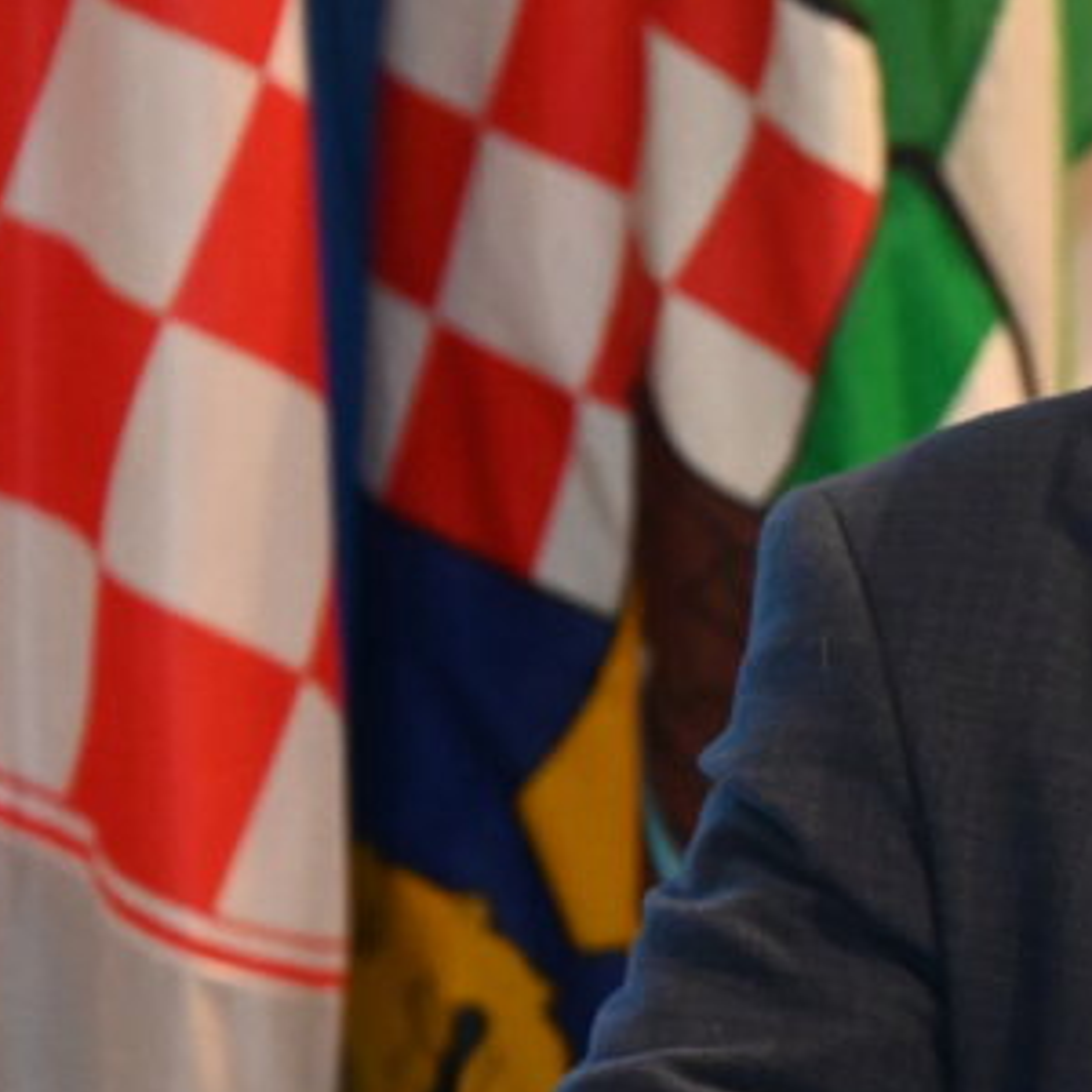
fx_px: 20665
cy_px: 537
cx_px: 1634
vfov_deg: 3.0
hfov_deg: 3.0
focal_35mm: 579
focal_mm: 200
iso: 12800
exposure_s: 1/200
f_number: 6.3
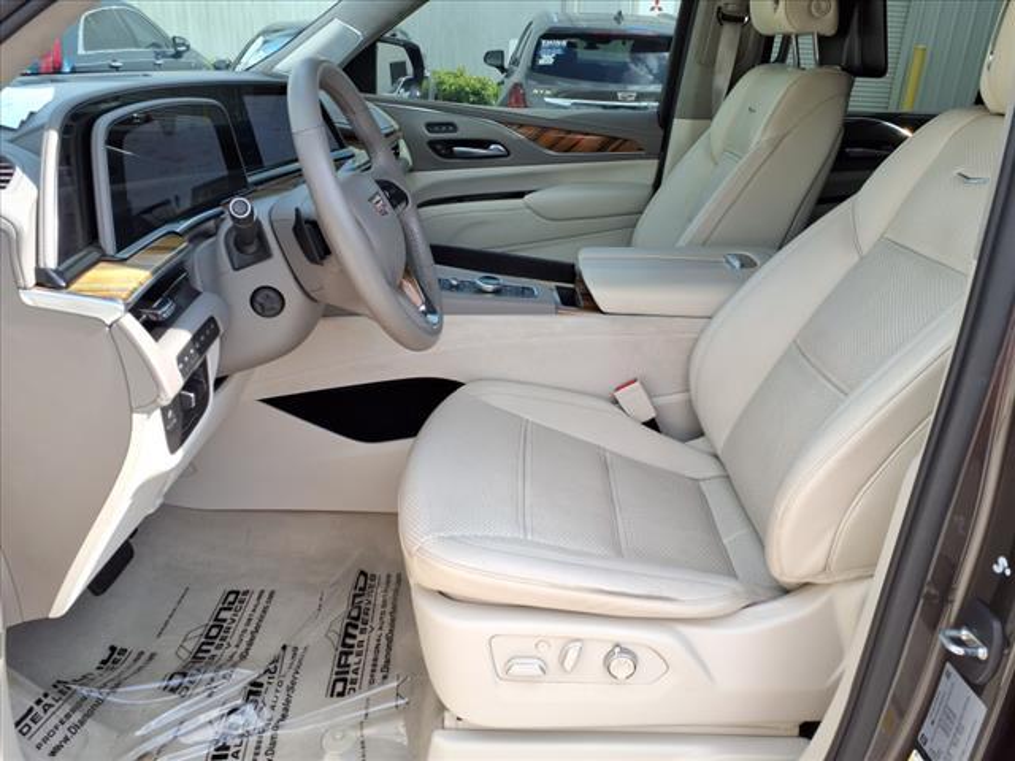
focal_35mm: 27
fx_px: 792
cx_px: 508
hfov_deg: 65.3
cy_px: 380
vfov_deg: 51.4
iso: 40
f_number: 1.9
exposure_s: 1/357
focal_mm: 3.58
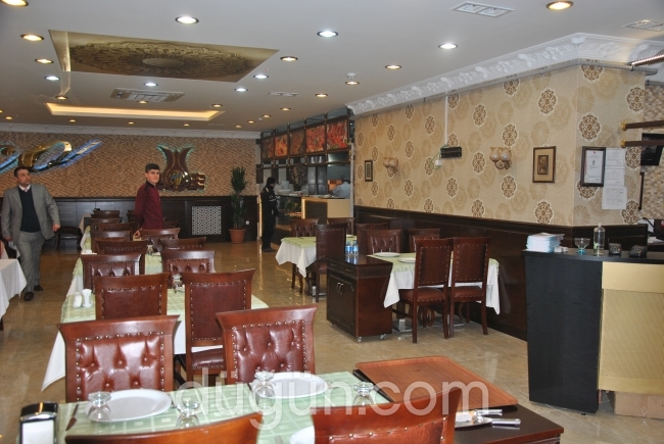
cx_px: 332
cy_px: 222
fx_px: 609
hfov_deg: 57.2
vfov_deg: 40.1
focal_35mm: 33
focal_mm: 22
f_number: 3.8
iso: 200
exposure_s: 1/60
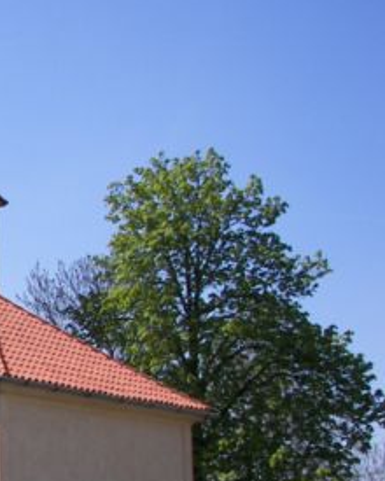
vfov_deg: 22.7
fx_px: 1182
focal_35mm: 83
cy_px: 387
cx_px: -164
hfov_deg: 17.0
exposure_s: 1/800
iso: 50
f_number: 2.8
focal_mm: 6
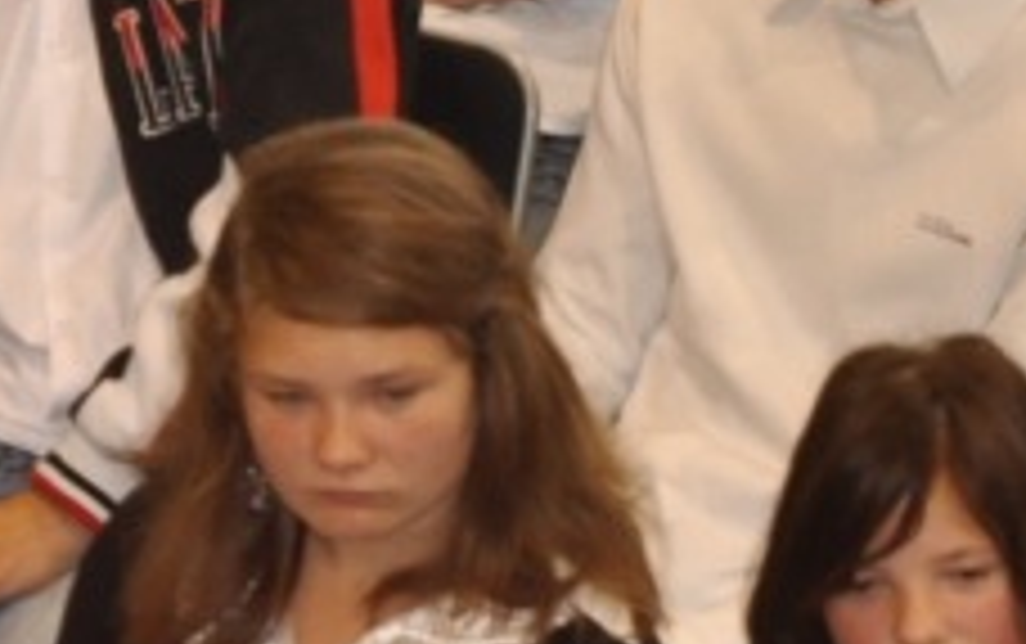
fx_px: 12729
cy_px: -358
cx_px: 680
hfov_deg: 4.6
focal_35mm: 455
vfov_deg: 2.9
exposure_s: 1/60
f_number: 5.6
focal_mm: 85
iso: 800
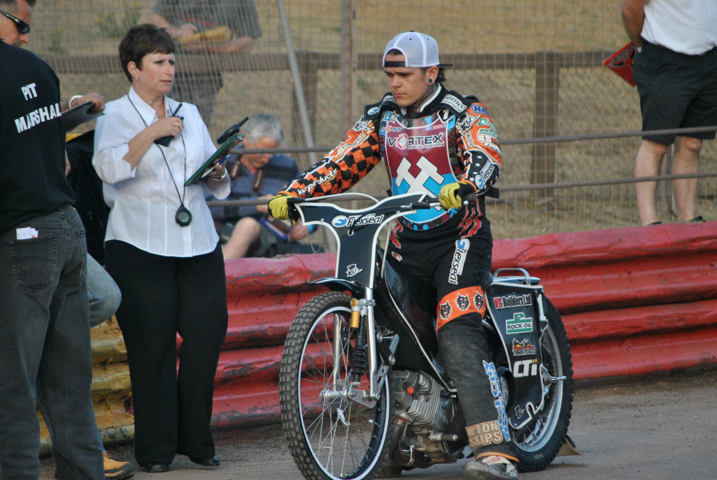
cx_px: 358
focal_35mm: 300
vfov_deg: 4.6
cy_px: 240
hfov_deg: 6.9
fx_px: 5982
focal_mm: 200
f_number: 5.6
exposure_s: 1/500
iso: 560
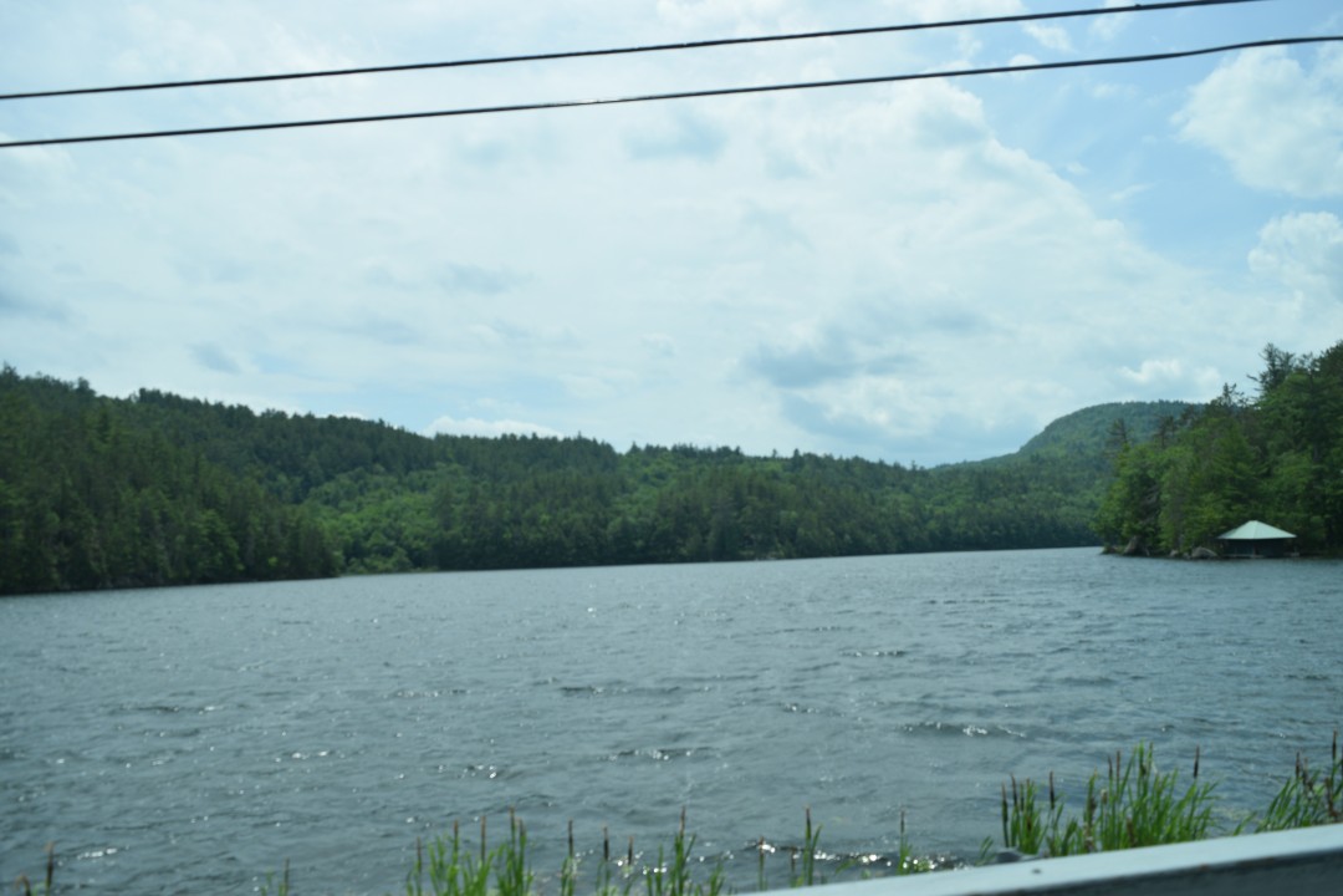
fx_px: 1007
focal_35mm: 27
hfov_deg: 67.4
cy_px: 448
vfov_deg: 47.9
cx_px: 672
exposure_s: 1/1250
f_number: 5.6
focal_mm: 18
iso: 200
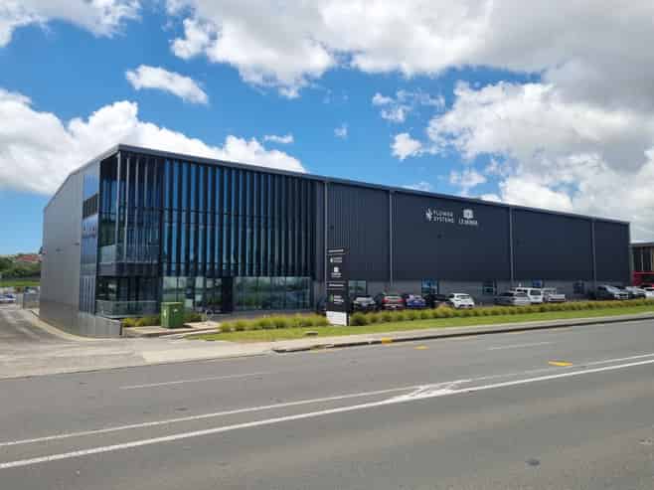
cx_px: 327
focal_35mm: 26
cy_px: 245
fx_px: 491
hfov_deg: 67.3
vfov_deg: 53.0
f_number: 1.8
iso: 50
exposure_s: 1/3072
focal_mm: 5.4
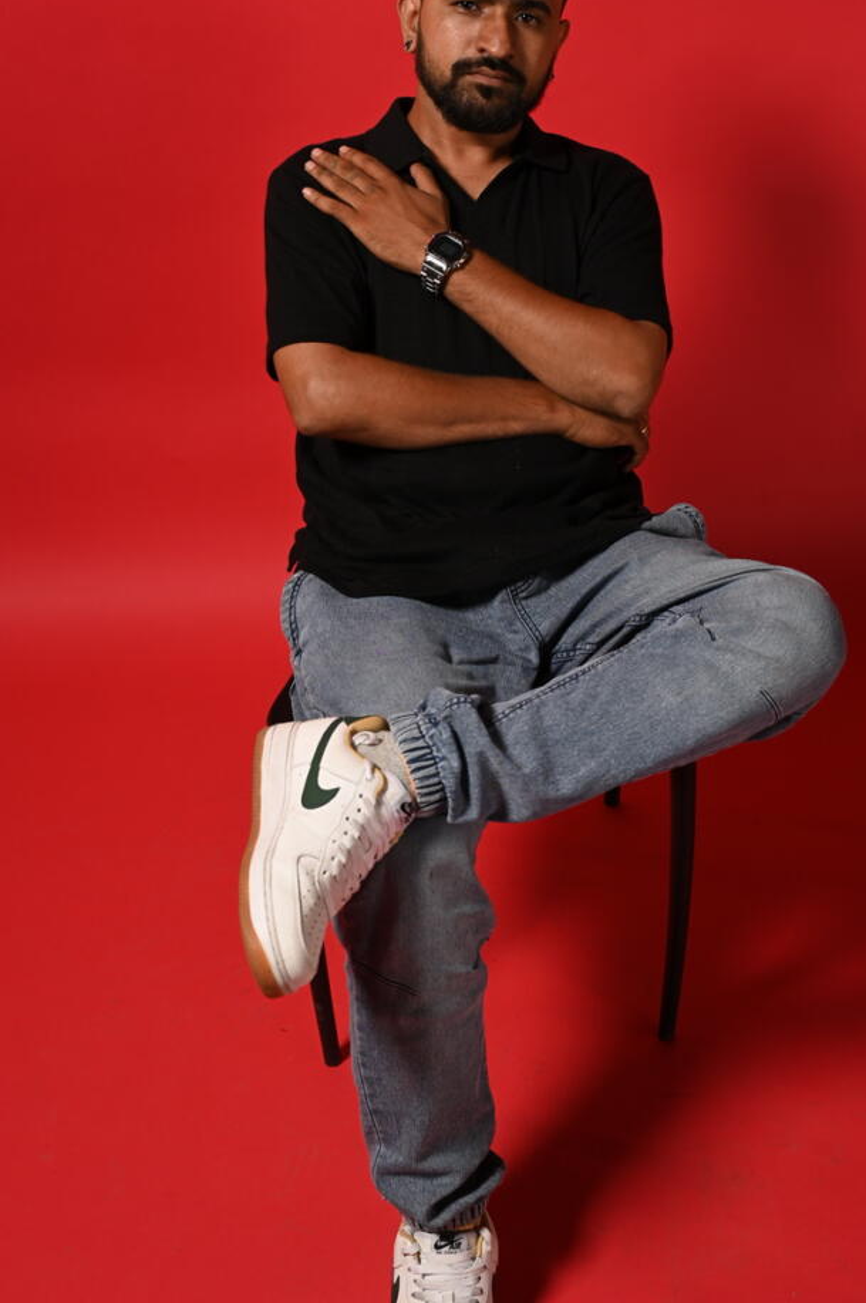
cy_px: 597
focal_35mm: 51
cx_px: 495
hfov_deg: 26.4
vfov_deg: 38.9
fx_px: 1844
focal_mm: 37
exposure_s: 1/160
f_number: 5
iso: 200
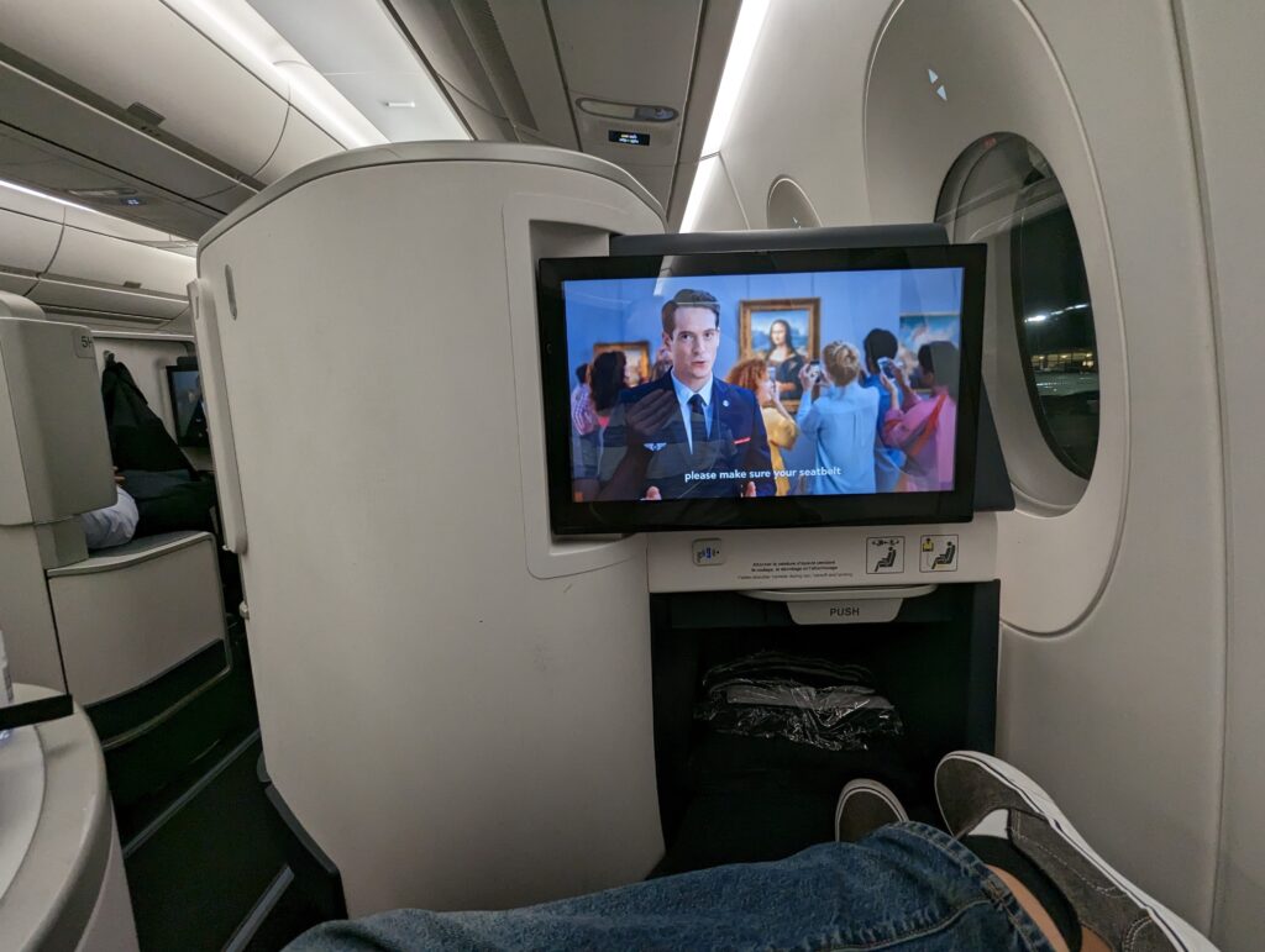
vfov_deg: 78.2
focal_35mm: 16
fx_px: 586
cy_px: 476
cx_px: 632
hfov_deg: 94.4
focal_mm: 2.35
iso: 148
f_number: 2.2
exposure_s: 1/54.2
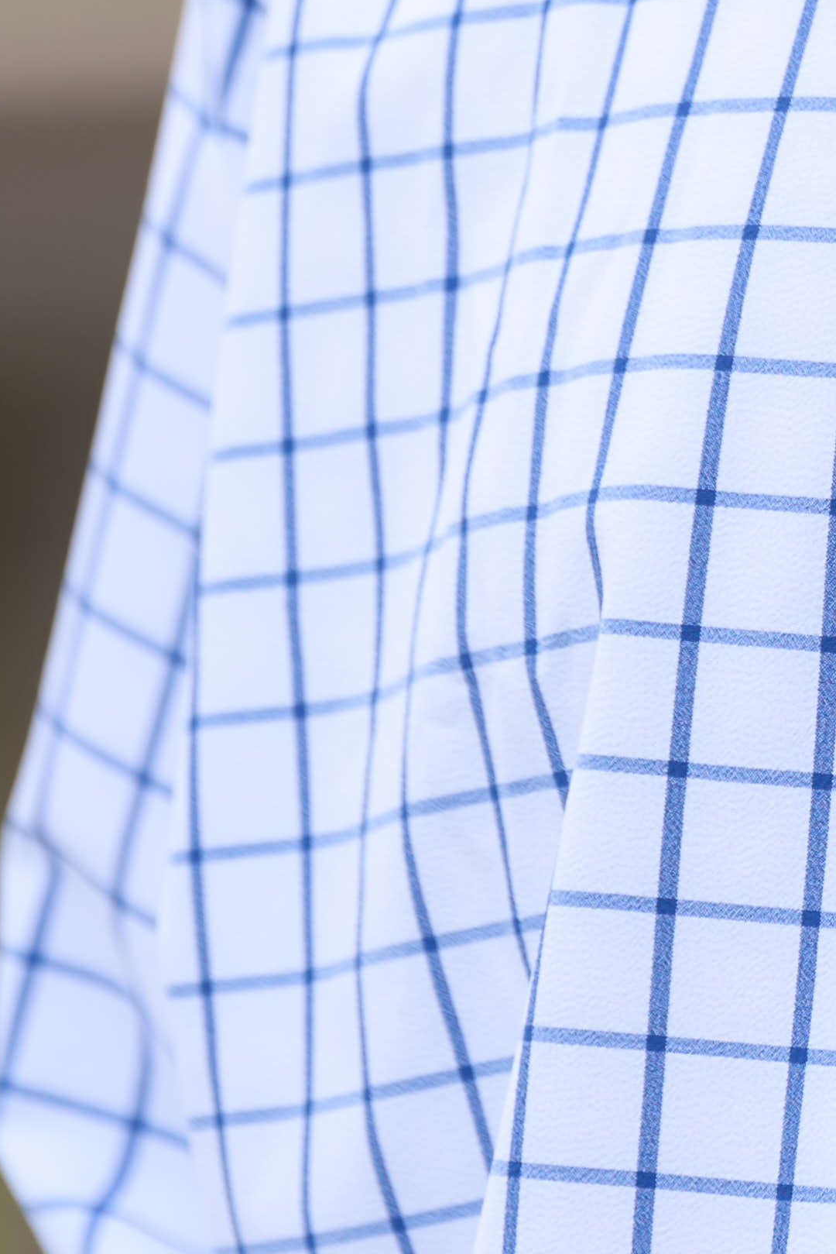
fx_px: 36069
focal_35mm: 1036
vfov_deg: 2.0
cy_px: -1186
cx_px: 1824
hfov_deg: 1.3
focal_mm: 200
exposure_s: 1/250
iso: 100
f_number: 4
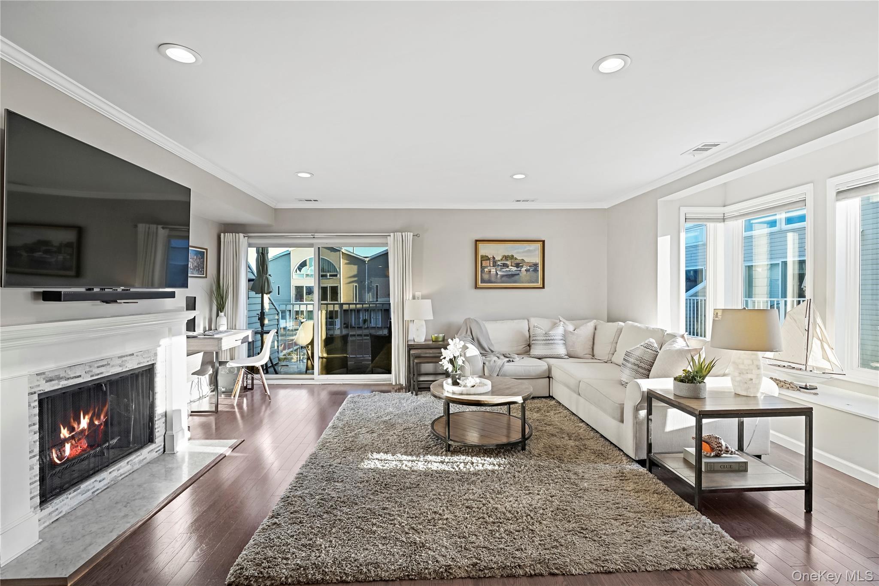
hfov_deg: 96.7
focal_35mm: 16
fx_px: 391
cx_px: 440
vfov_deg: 73.7
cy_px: 293
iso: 500
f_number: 7.1
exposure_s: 1/13
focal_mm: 16
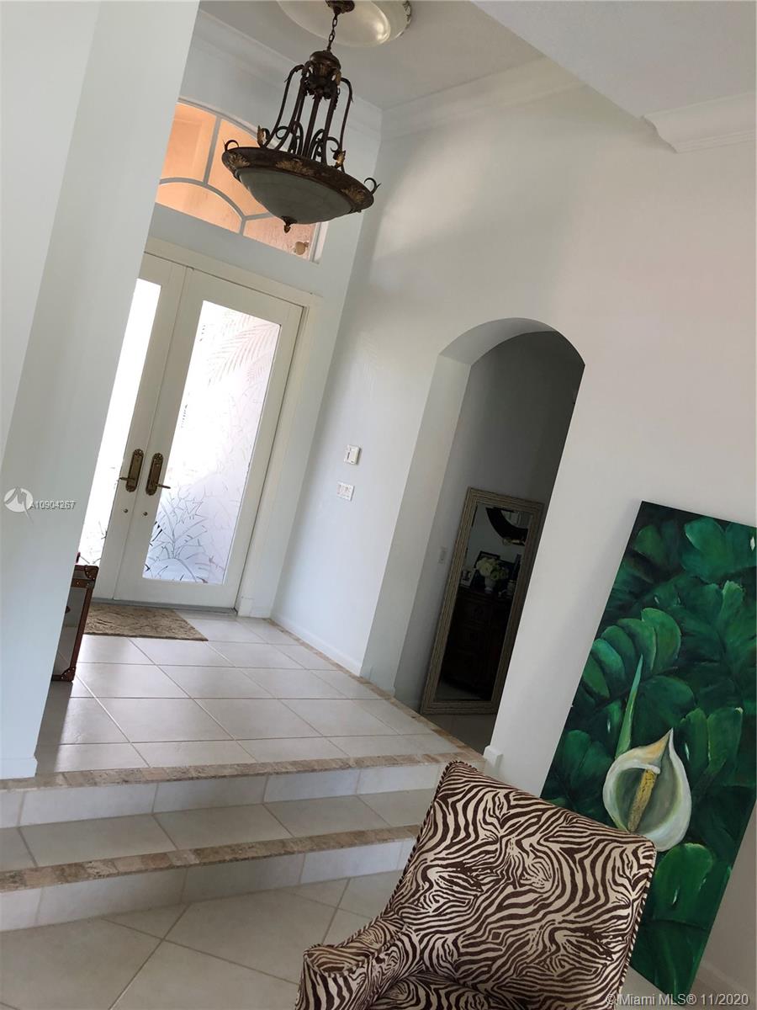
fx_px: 816
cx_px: 378
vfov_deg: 63.4
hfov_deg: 49.7
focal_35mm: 28
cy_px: 505
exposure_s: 1/40
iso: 25
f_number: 1.8
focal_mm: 3.99
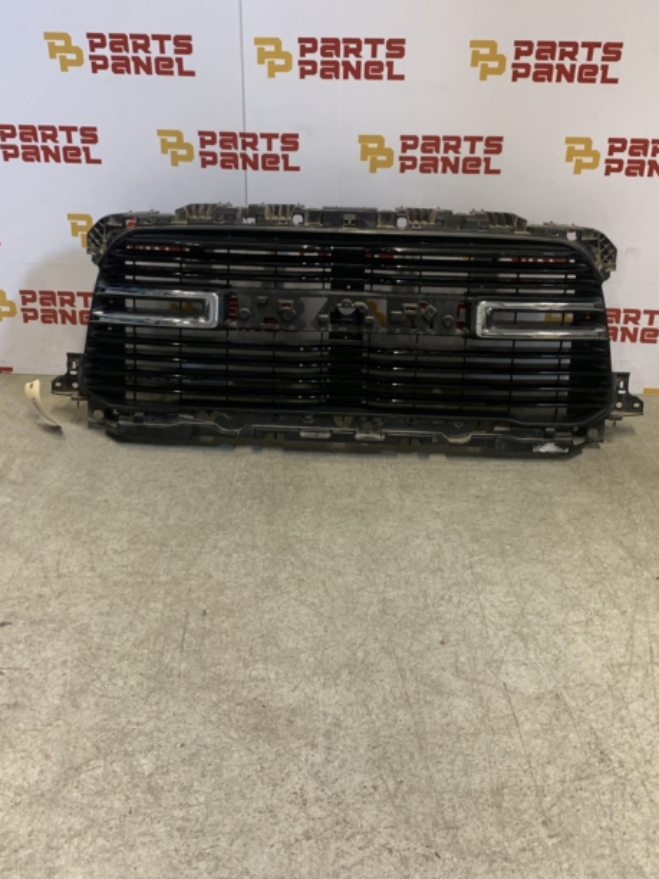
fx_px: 863
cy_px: 329
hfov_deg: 41.8
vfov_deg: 53.4
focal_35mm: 34
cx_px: 324
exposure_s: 1/30
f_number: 1.8
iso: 500
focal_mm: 4.25
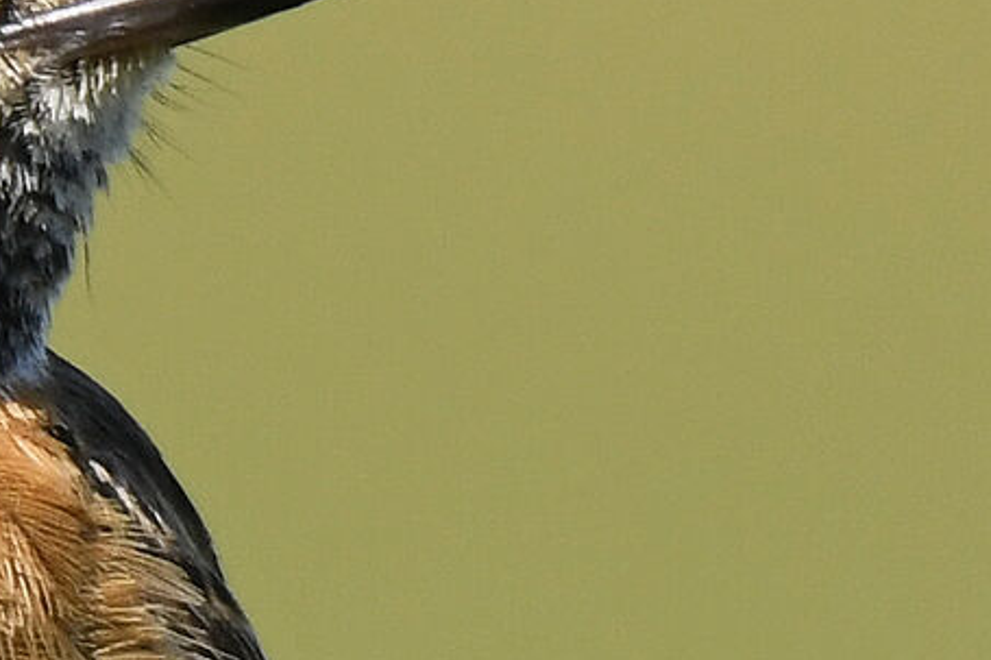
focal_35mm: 3166
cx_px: 89
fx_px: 87117
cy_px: 789
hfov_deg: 0.7
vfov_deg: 0.4
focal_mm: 600
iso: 400
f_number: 7.1
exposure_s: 1/1000
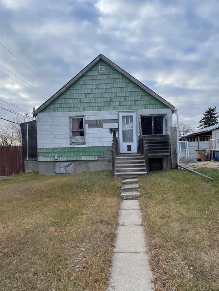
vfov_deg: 65.3
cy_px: 149
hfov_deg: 51.3
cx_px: 107
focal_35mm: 27
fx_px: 228
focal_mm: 4.2
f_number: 1.6
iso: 32
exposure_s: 1/861
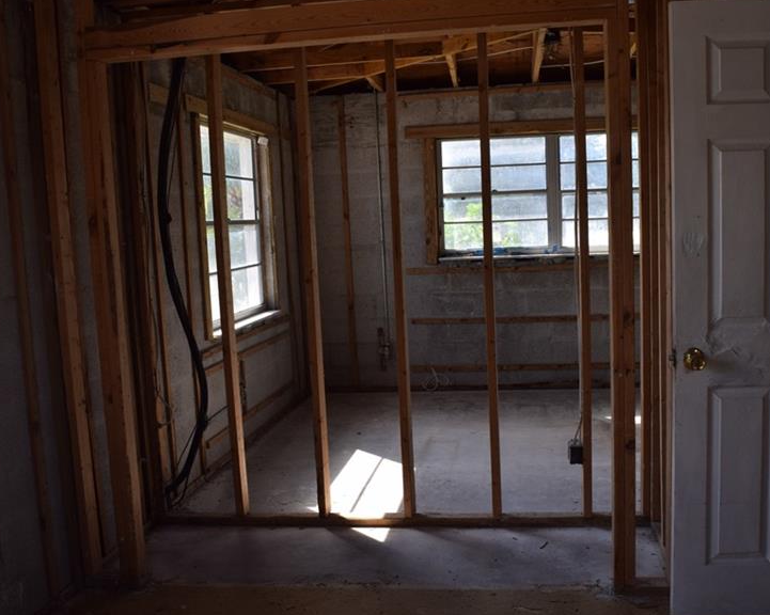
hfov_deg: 50.3
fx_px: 820
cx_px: 410
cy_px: 324
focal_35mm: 36
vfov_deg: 41.1
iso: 400
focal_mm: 18
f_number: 7.1
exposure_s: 1/200
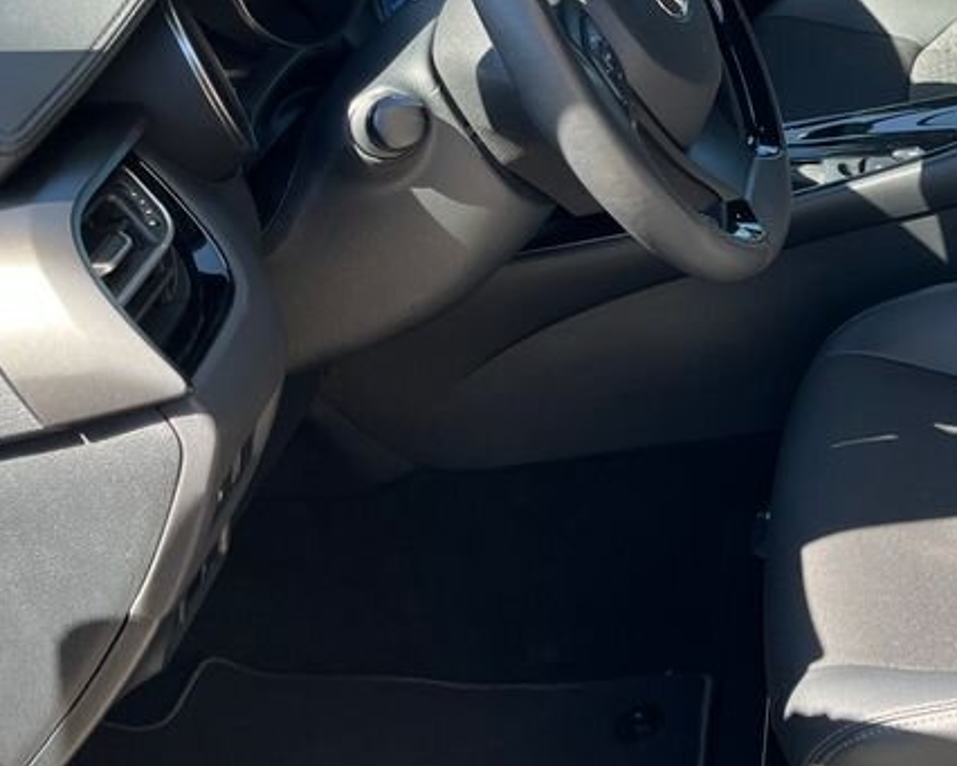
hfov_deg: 29.4
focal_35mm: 61
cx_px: 899
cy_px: 124
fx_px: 1728
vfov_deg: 24.5
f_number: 1.6
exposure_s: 1/313
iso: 50
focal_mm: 5.1
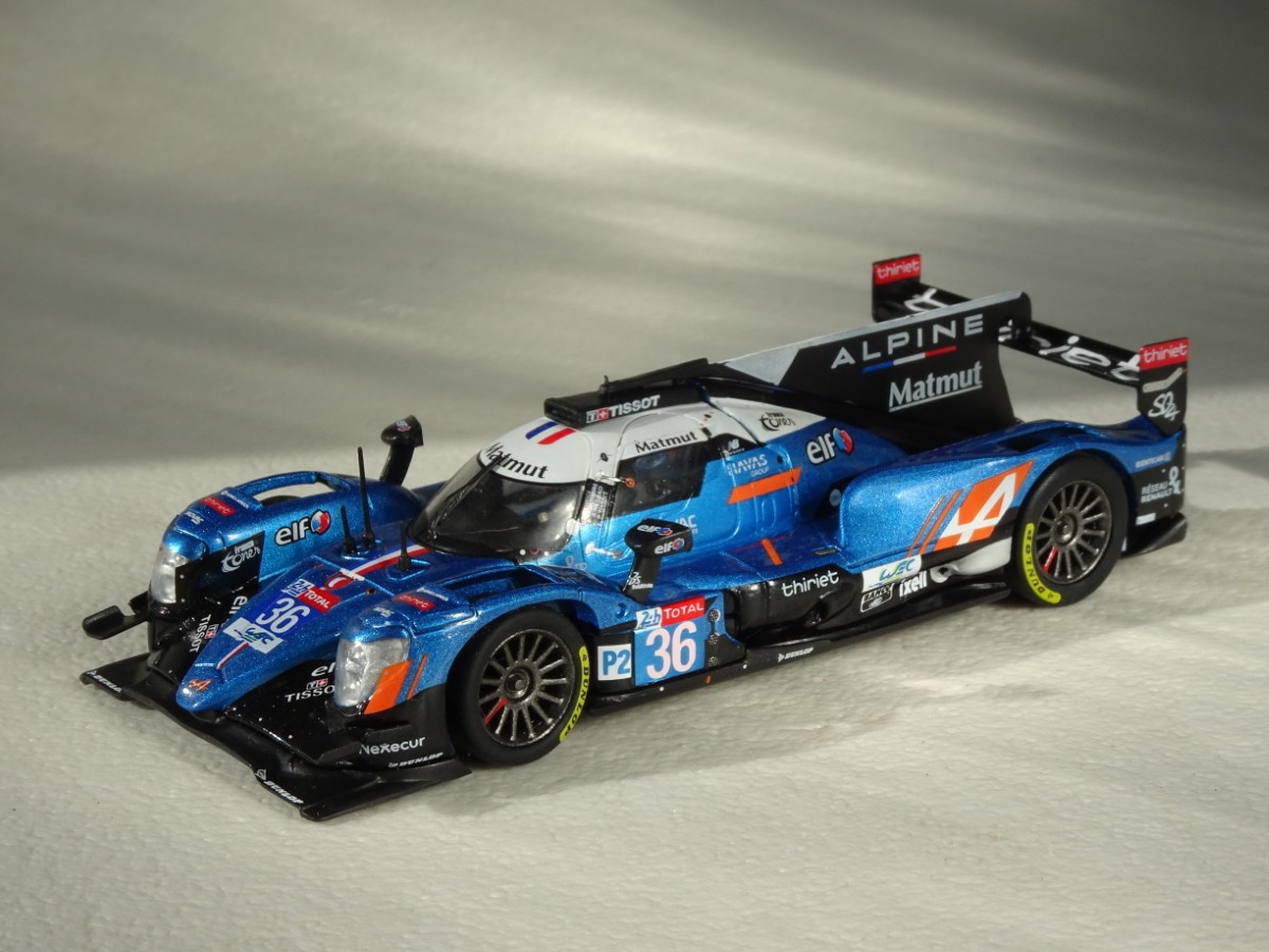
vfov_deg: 16.4
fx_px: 3299
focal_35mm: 90
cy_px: 476
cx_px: 634
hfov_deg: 21.8
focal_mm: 15.45
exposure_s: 1/250
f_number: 8
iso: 80
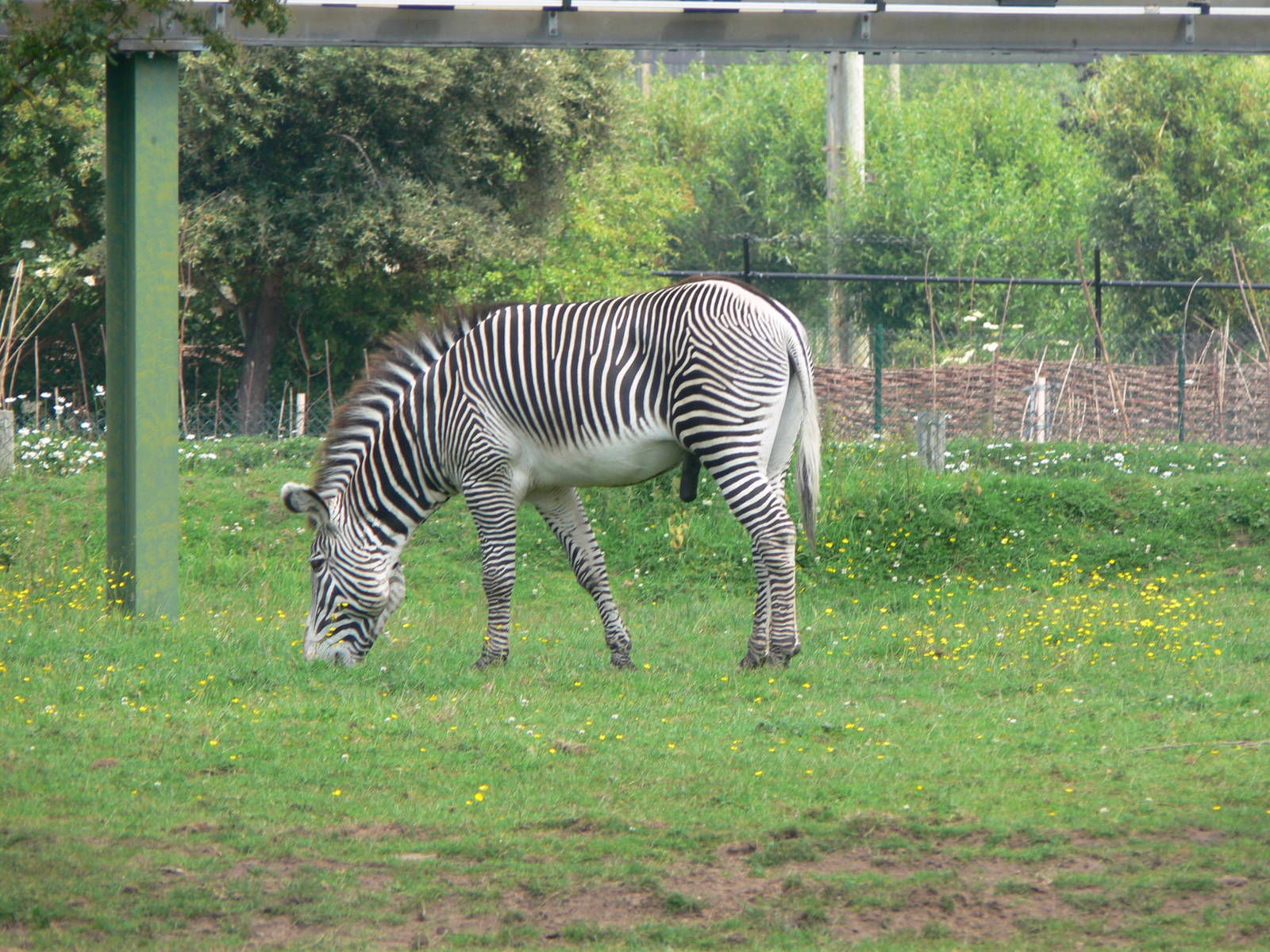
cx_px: 635
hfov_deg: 4.7
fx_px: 15409
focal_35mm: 420
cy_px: 476
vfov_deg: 3.5
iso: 80
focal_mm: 88.8
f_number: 5.6
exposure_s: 1/125
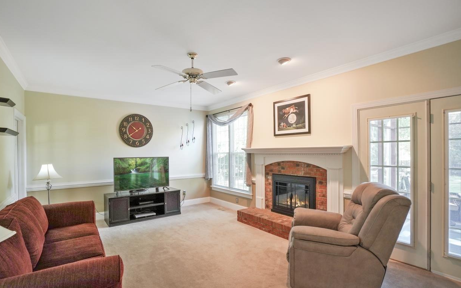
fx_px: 214
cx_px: 224
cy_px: 155
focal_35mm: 17
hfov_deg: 94.3
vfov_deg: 67.9
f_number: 7.1
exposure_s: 1/13
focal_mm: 16
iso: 640
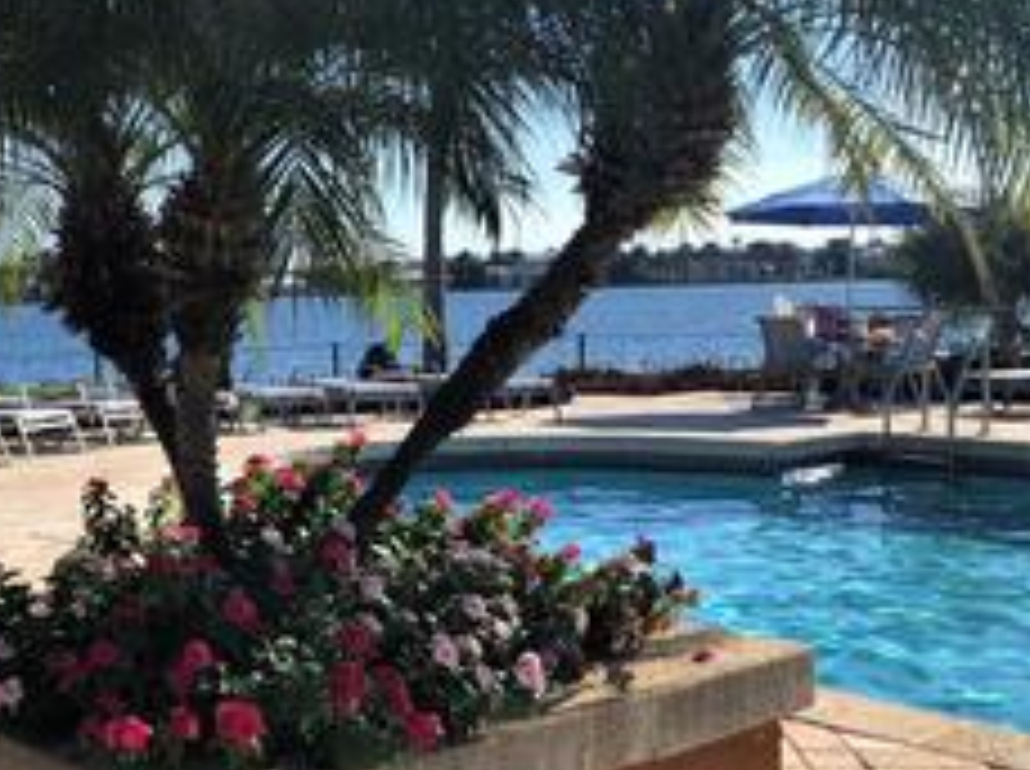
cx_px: 184
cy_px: 401
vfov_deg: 29.6
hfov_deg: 37.4
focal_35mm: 49
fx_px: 1456
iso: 20
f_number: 1.8
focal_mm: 3.99
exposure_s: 1/1946
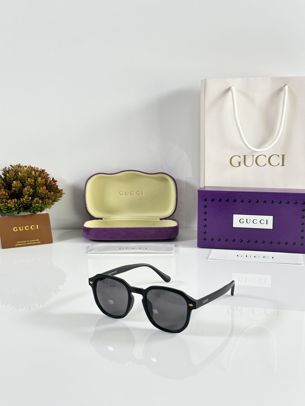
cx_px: 152
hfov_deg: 30.3
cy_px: 203
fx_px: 564
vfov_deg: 39.7
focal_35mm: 48
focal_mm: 6.86
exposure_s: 1/120
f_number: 1.78
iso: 80
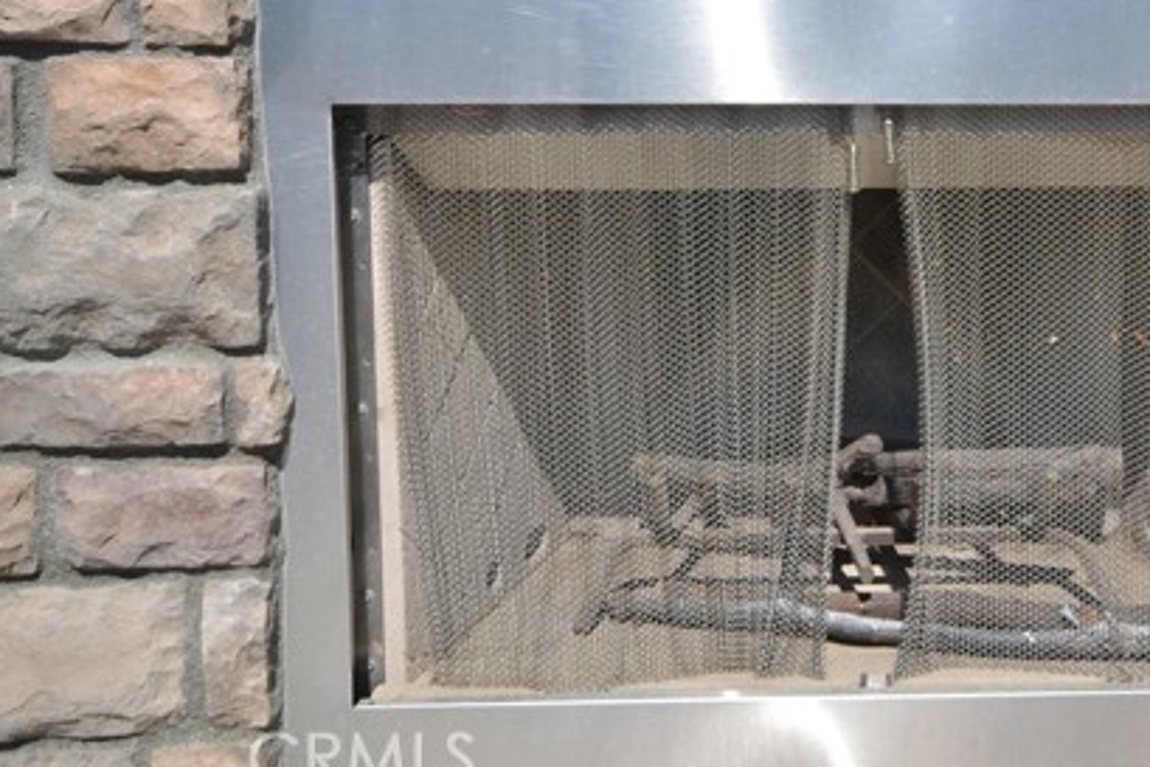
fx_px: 1502
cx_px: 841
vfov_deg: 28.3
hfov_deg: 40.9
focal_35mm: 47
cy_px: 198
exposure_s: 1/250
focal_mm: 20
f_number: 8
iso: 100
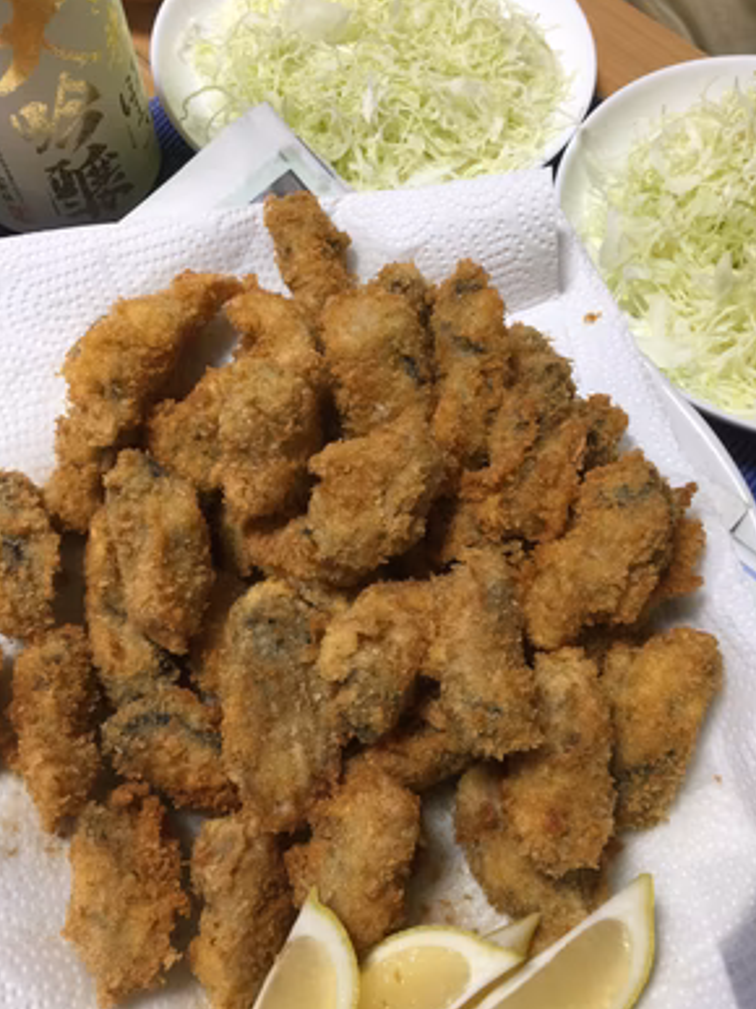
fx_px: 874
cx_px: 373
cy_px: 503
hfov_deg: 46.8
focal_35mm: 30
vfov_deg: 60.0
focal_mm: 4.15
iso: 32
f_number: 2.2
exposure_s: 1/15
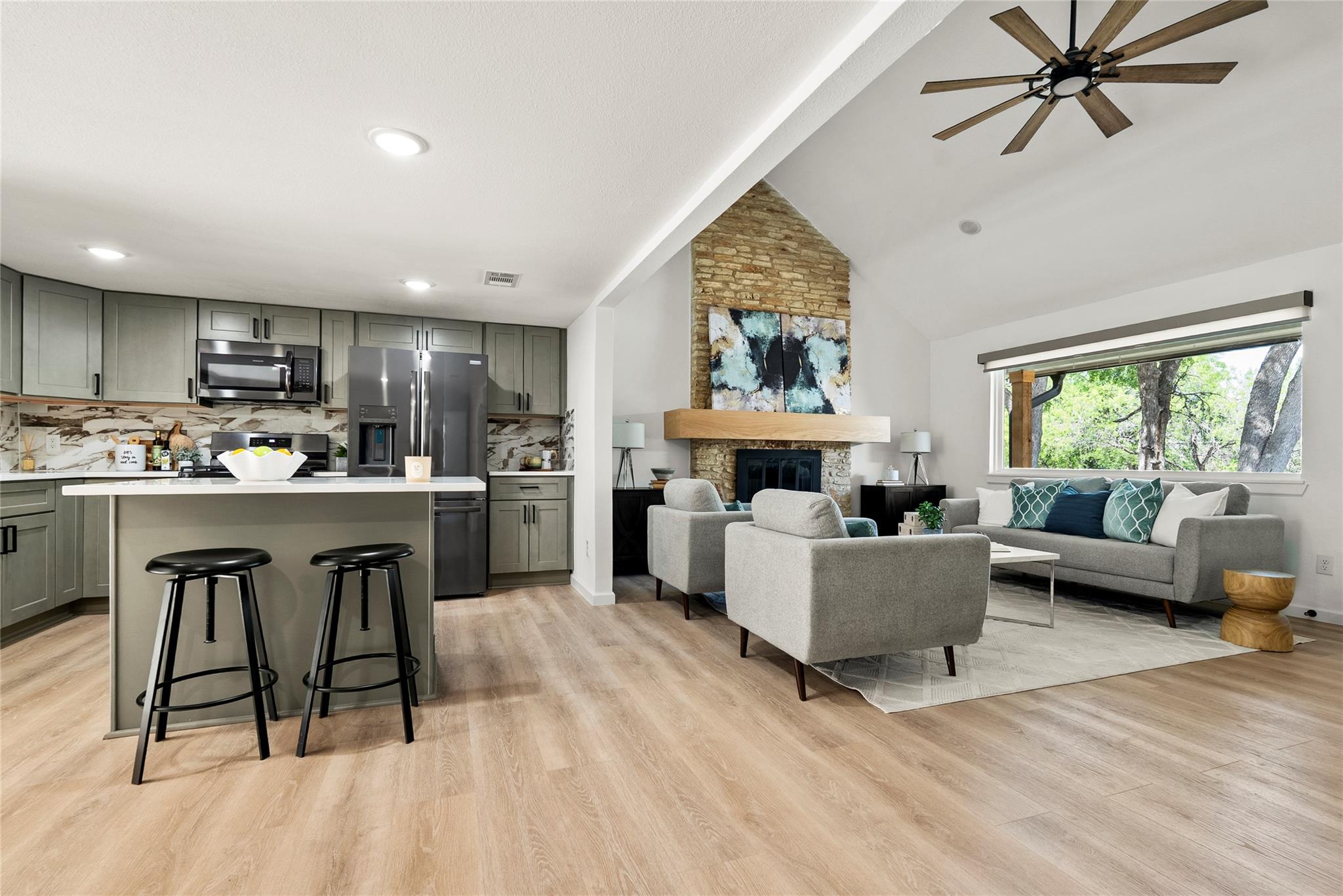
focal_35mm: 16
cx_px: 672
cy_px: 448
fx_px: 597
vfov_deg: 73.8
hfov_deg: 96.7
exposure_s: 1
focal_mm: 16
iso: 160
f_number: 7.1
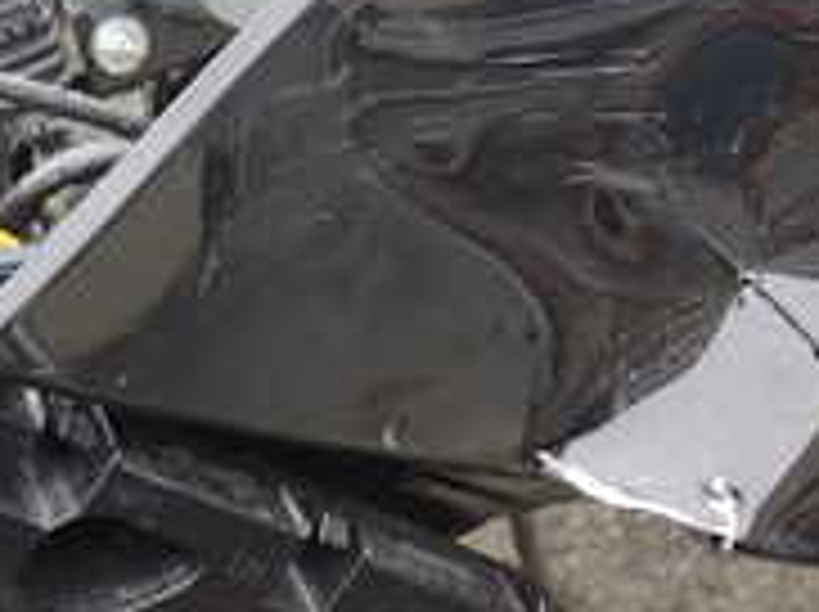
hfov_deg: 18.8
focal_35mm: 99
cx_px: 972
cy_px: -94
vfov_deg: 14.5
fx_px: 2339
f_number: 2.3
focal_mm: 5.4
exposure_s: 1/100
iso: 100
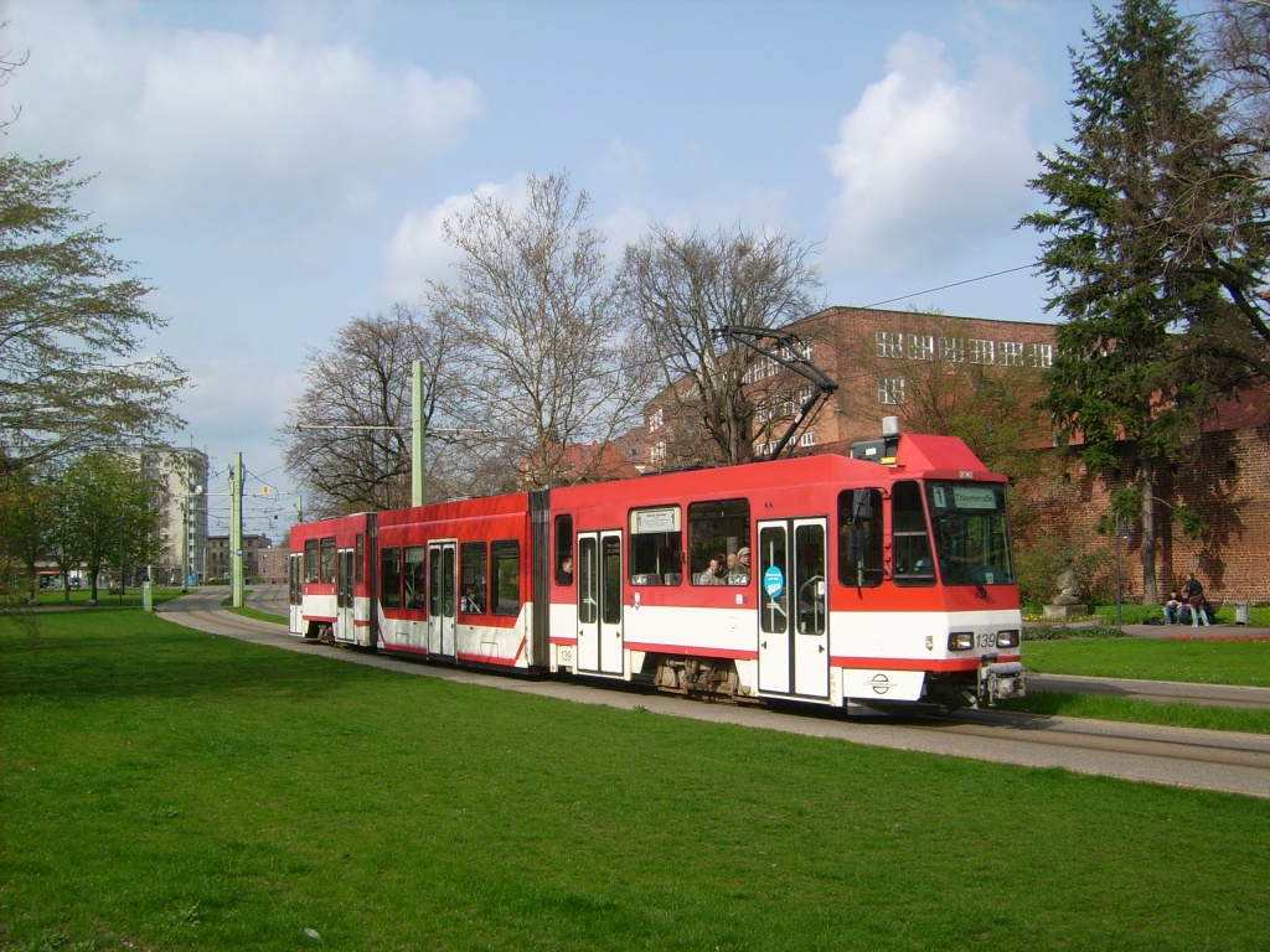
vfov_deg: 40.7
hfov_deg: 52.6
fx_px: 1284
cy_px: 476
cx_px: 635
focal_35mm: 35
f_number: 5.8
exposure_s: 1/385
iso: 50
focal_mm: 5.95
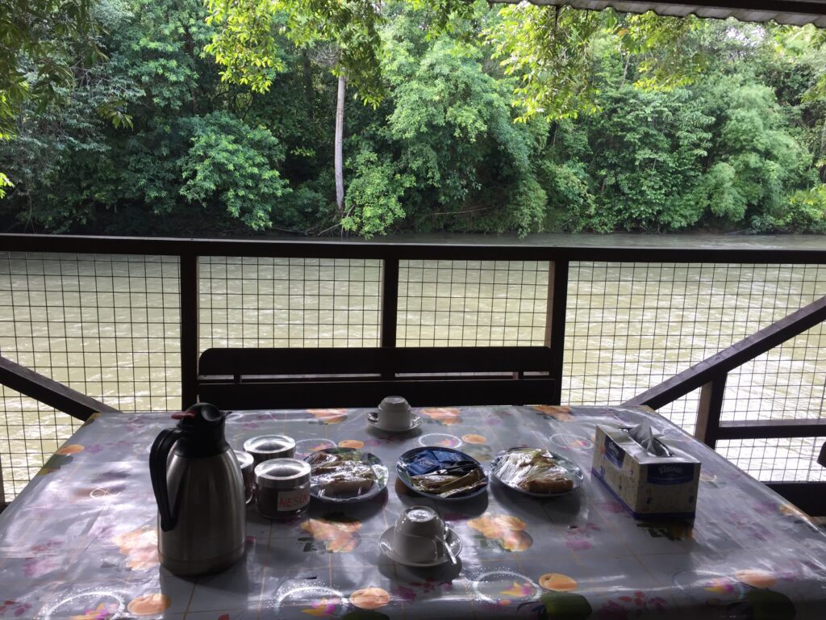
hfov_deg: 61.7
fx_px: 692
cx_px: 413
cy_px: 310
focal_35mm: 29
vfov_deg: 48.2
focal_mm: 4.15
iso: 50
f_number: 2.2
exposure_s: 1/100
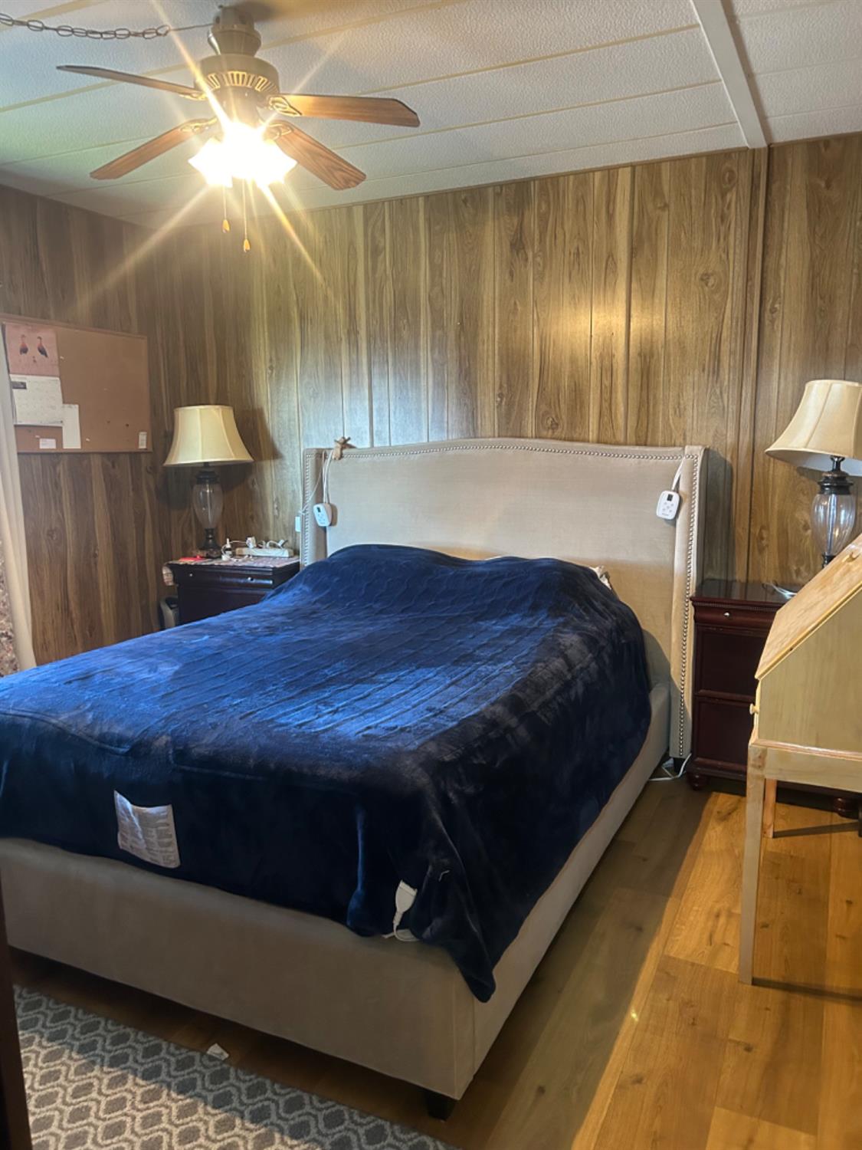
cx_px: 431
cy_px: 575
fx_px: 863
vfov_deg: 67.3
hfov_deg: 53.1
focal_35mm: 26
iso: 400
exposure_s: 1/40
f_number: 1.5
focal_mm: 5.7
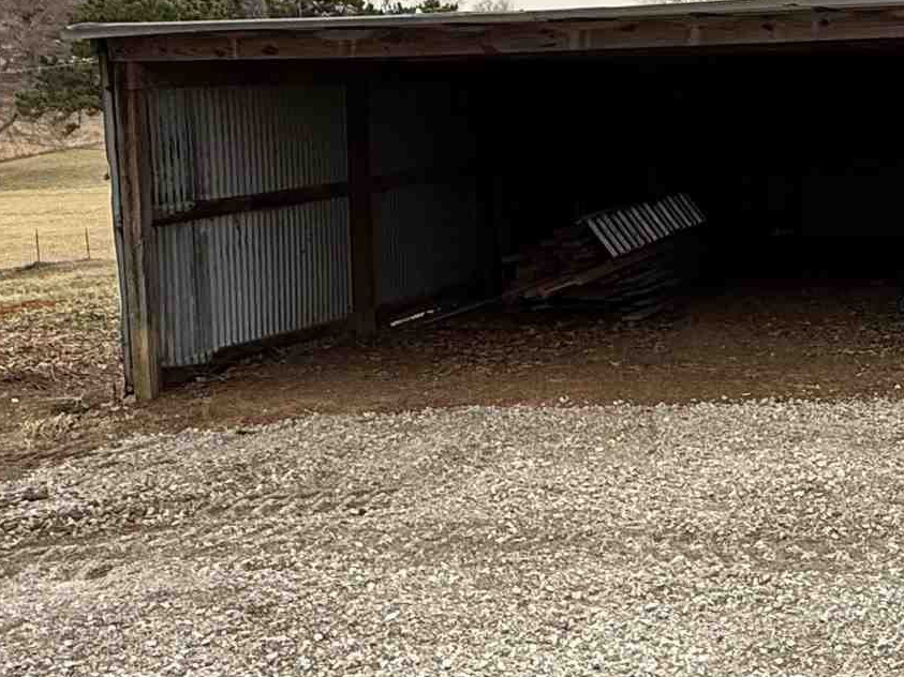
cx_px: 931
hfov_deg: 33.8
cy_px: 279
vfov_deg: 28.5
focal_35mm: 51
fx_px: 1332
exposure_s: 1/267
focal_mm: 2.22
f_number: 2.2
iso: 50
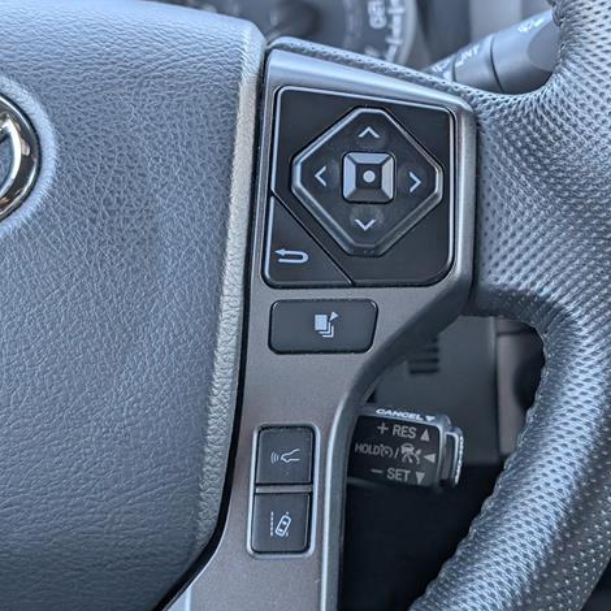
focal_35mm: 59
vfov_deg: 29.1
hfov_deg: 29.0
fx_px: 1178
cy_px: 302
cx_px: 354
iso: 457
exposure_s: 1/455
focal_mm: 6.9
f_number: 1.68
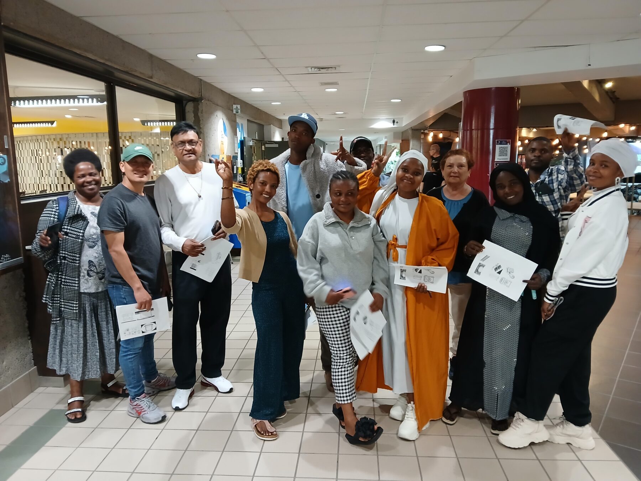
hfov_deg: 67.3
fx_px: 481
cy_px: 240
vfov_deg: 53.1
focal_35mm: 26
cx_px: 320
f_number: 1.8
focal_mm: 3.98
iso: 400
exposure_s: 1/24
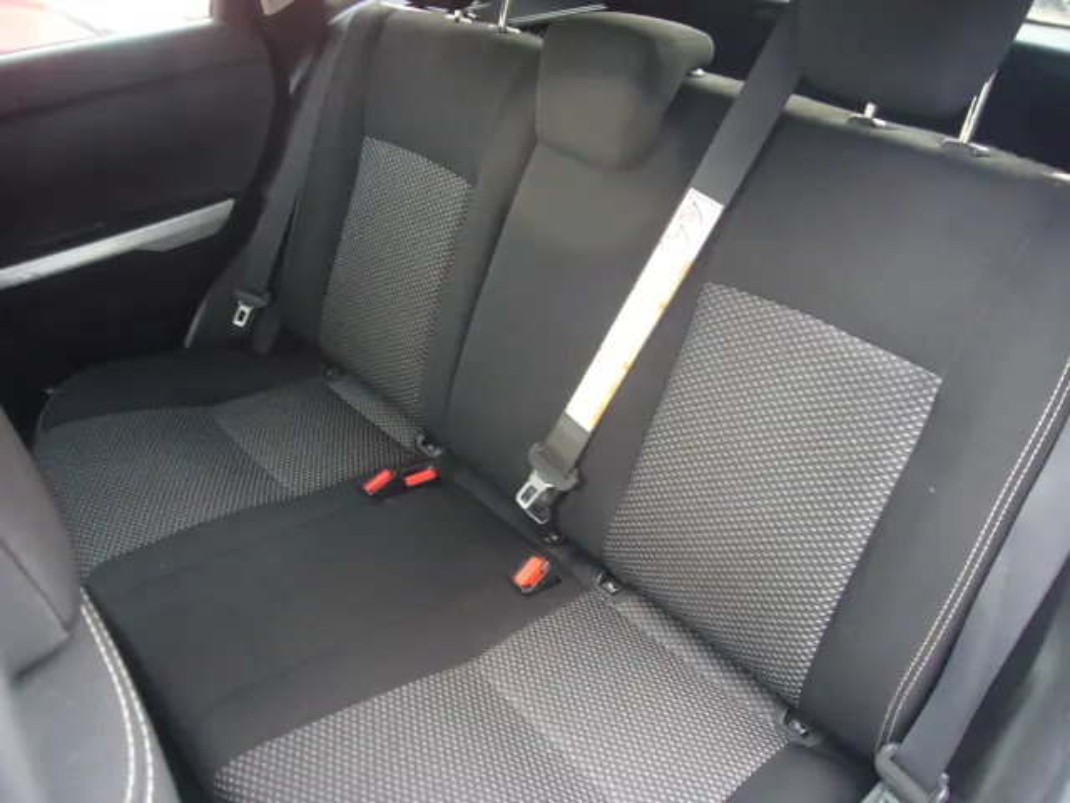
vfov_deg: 49.7
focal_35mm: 28
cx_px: 535
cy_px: 402
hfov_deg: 63.4
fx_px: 865
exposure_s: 1/15
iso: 200
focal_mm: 4.6
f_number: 2.8
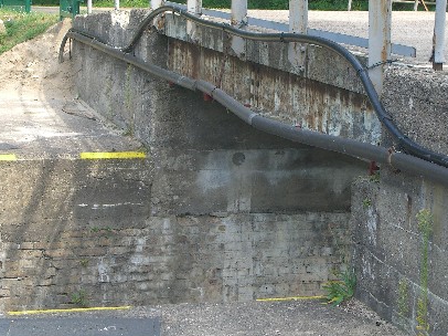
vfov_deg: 12.9
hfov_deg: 17.1
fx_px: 1487
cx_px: 243
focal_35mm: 115
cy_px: 129
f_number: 4.4
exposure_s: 1/100
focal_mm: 16.6
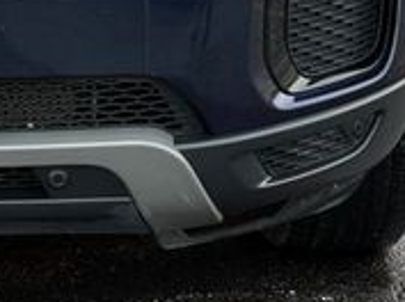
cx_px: -105
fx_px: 2032
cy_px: -142
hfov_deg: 11.1
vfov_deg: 8.3
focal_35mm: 174
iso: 64
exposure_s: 1/754
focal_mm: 6.76
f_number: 1.78
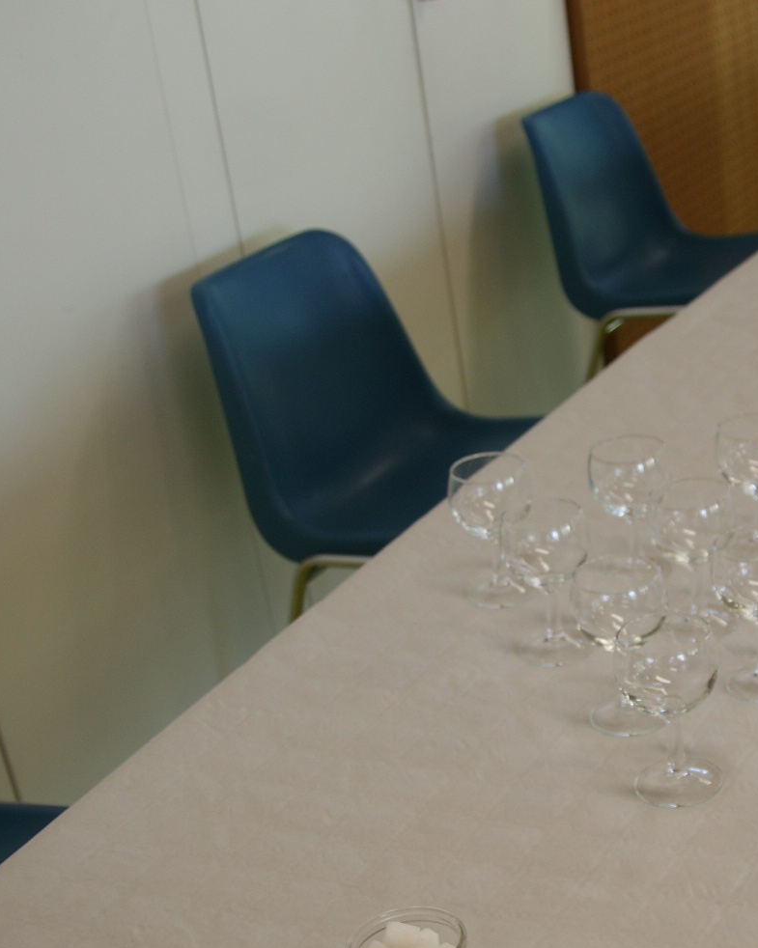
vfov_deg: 31.8
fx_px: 1655
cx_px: 699
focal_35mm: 59
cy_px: 610
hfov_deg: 24.9
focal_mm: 18
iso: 100
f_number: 4
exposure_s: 1/40
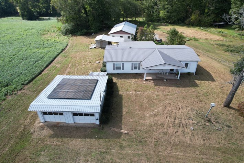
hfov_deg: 78.6
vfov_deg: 57.2
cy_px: 82
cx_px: 122
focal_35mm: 22
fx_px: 149
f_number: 2.8
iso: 110
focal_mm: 8.38
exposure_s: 1/725
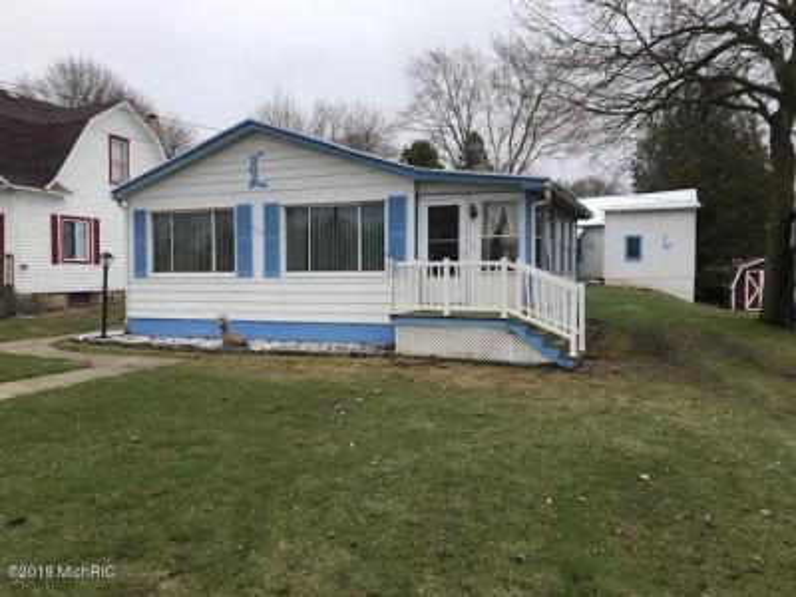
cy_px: 298
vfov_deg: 49.7
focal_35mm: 28
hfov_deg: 63.4
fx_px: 644
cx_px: 398
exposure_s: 1/1497
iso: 20
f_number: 1.8
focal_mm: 3.99
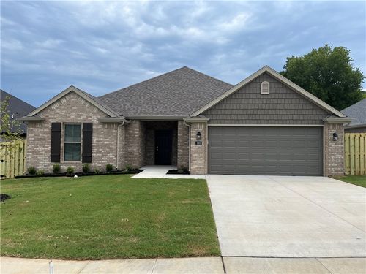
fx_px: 275
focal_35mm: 26
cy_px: 137
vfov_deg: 53.1
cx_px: 183
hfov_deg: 67.3
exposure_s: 1/2410
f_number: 1.6
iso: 50
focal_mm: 5.1
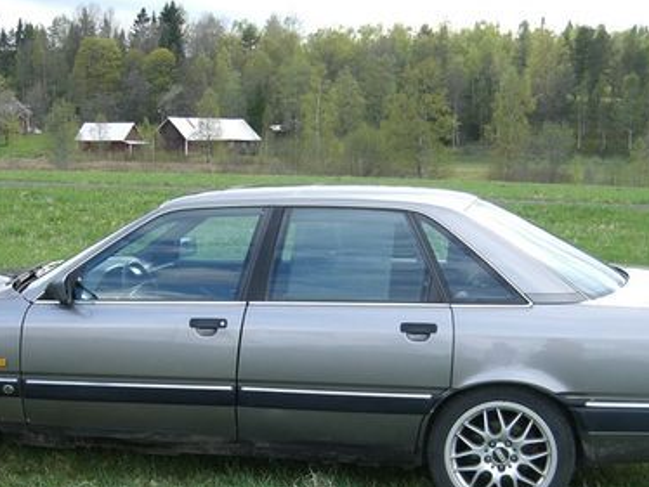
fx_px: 1219
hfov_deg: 29.7
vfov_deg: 22.4
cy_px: 371
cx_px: 269
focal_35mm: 65
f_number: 2.8
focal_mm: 7.9
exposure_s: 1/250
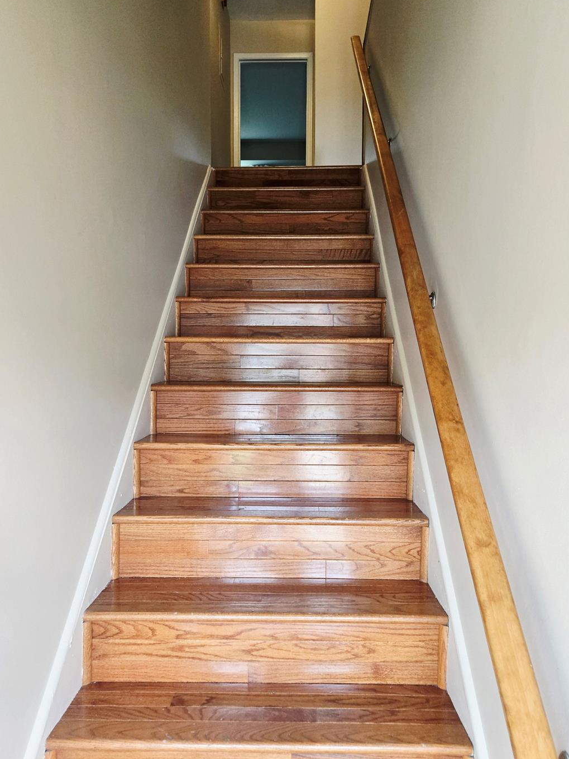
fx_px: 570
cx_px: 295
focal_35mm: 26
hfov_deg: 53.0
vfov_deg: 67.3
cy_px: 385
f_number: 1.8
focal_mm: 5.4
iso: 400
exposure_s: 1/120
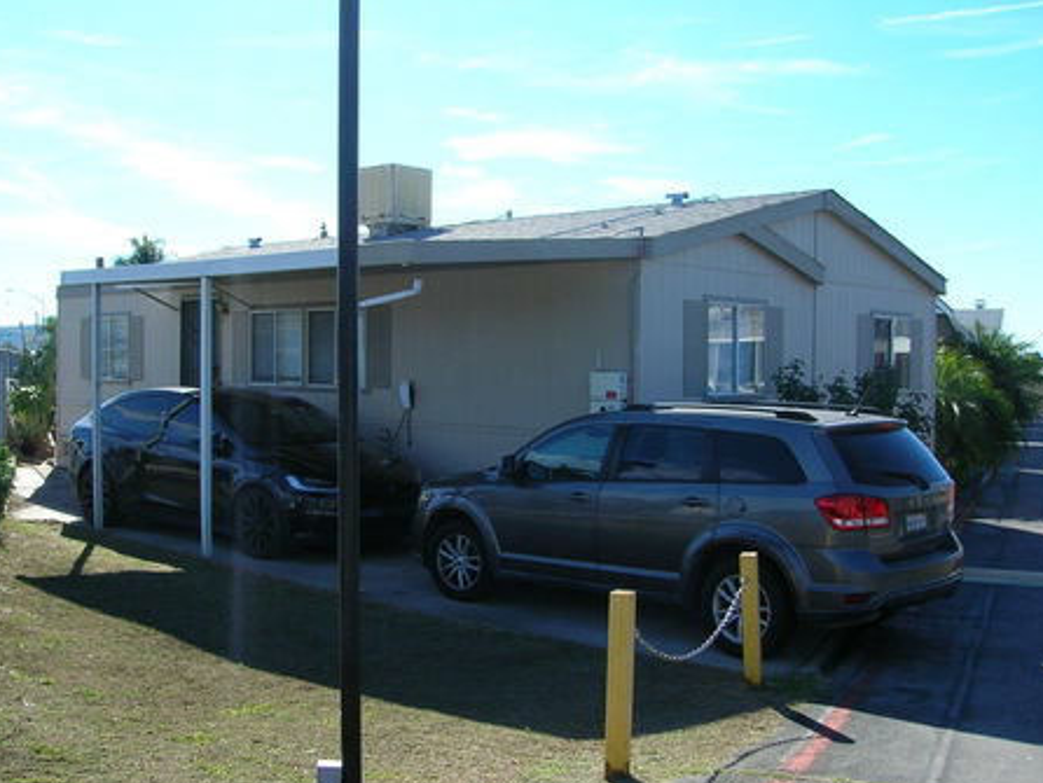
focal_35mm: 39
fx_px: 1176
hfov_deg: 47.8
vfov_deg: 36.8
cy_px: 367
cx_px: 496
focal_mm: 5.7
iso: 50
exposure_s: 1/244
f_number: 4.9
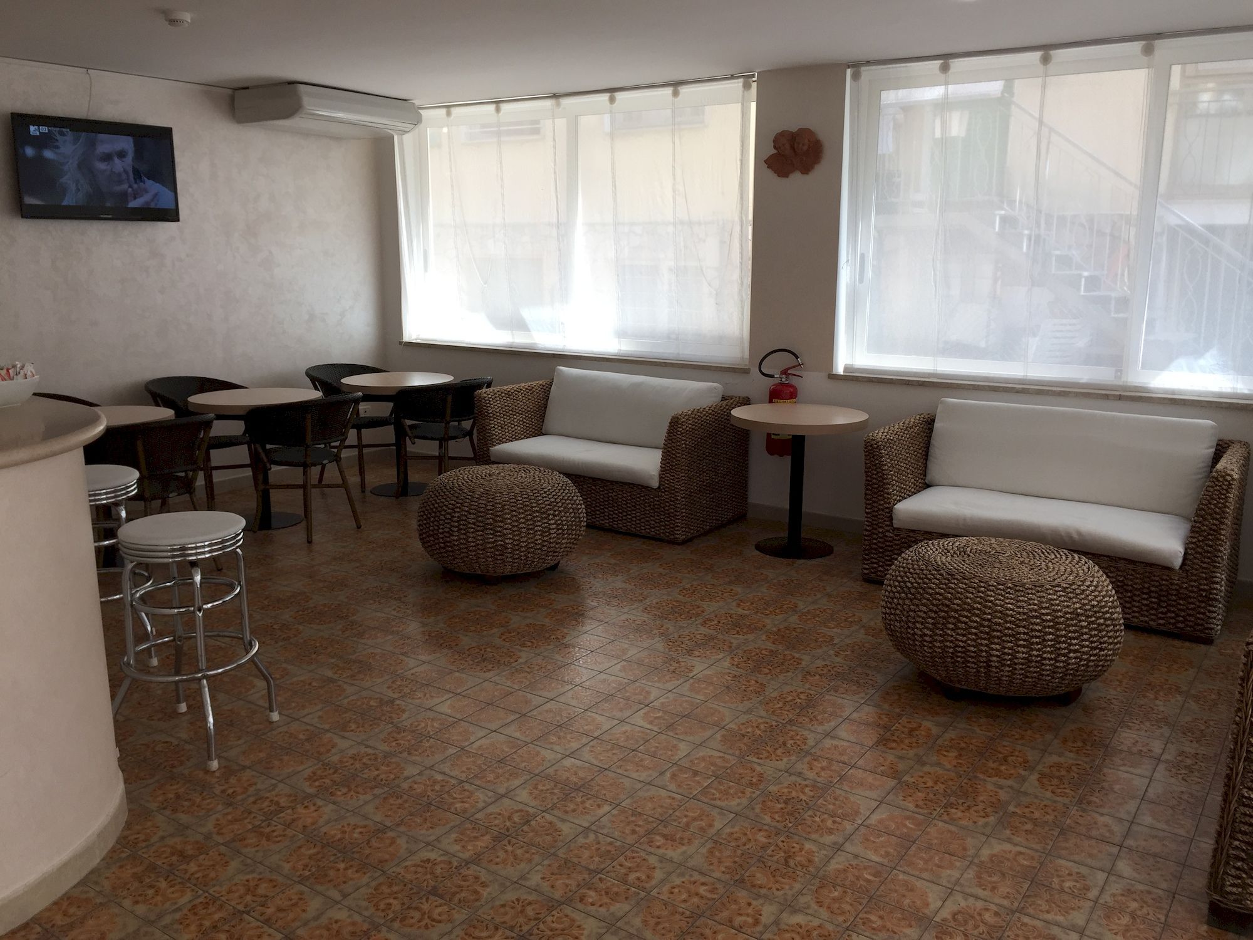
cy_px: 470
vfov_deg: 48.2
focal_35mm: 29
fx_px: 1050
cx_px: 626
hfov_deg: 61.7
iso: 32
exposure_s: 1/120
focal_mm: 4.15
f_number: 2.2
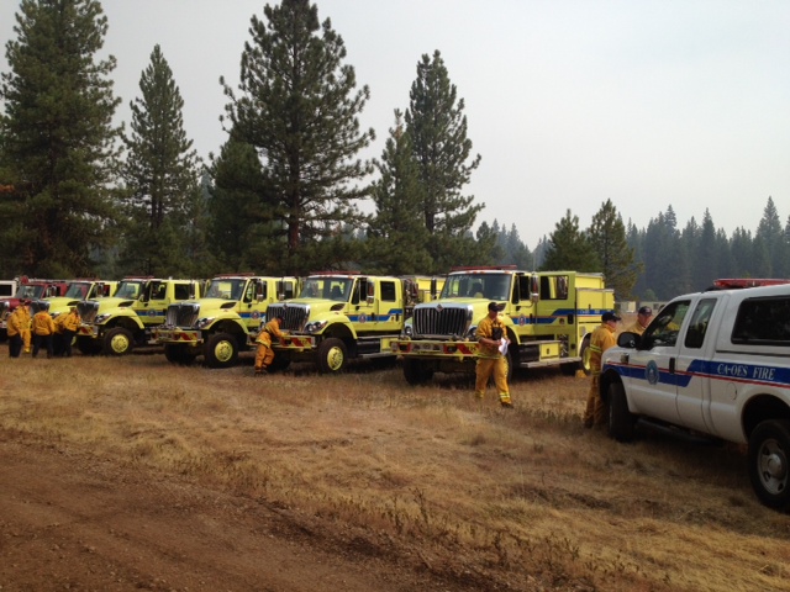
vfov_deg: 40.7
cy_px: 296
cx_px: 395
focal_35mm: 35
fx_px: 799
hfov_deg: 52.6
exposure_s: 1/1416
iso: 64
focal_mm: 4.28
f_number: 2.4
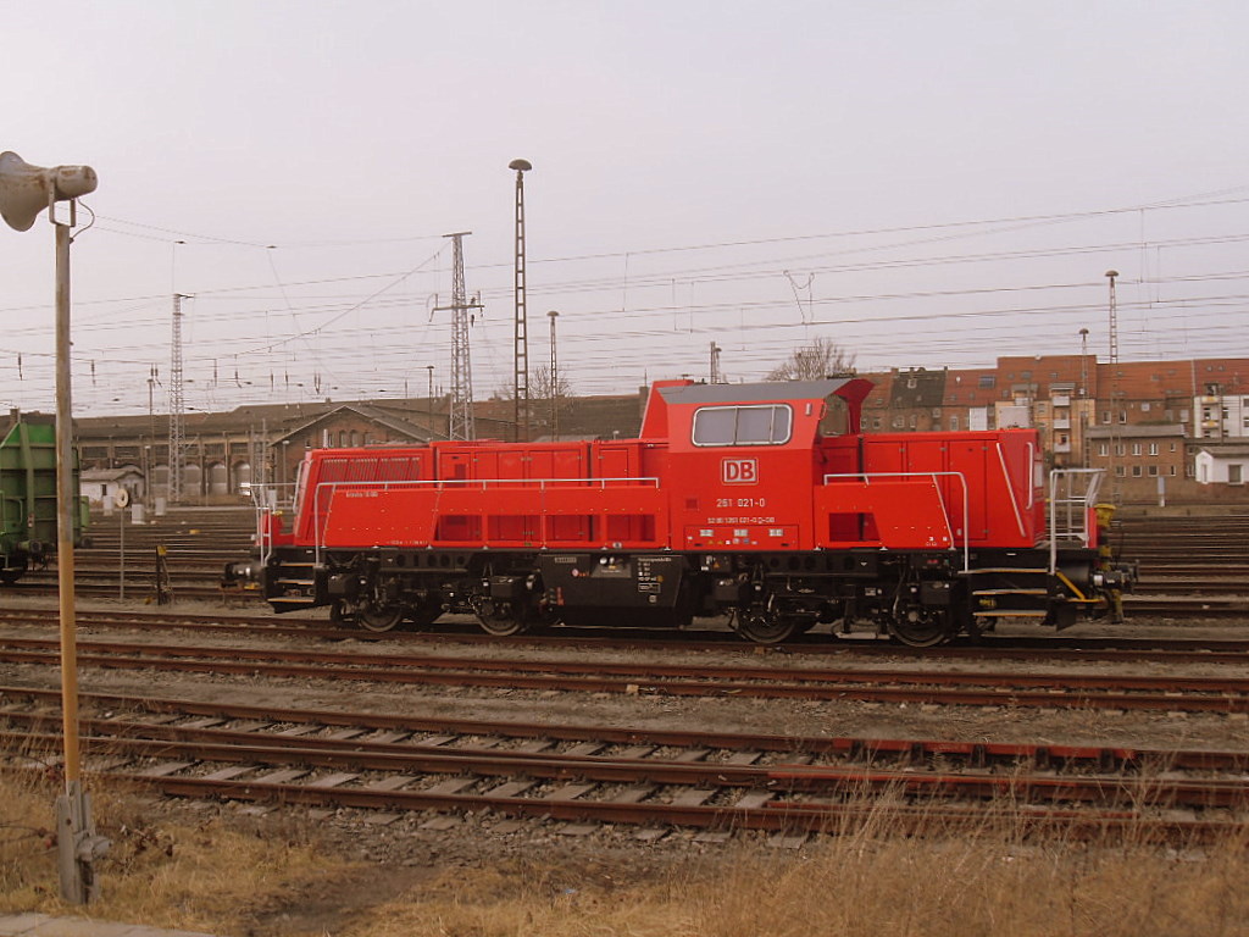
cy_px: 468
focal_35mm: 40
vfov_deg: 36.0
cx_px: 624
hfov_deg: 46.8
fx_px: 1443
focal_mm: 7.1
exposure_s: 1/90
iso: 80
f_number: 7.7
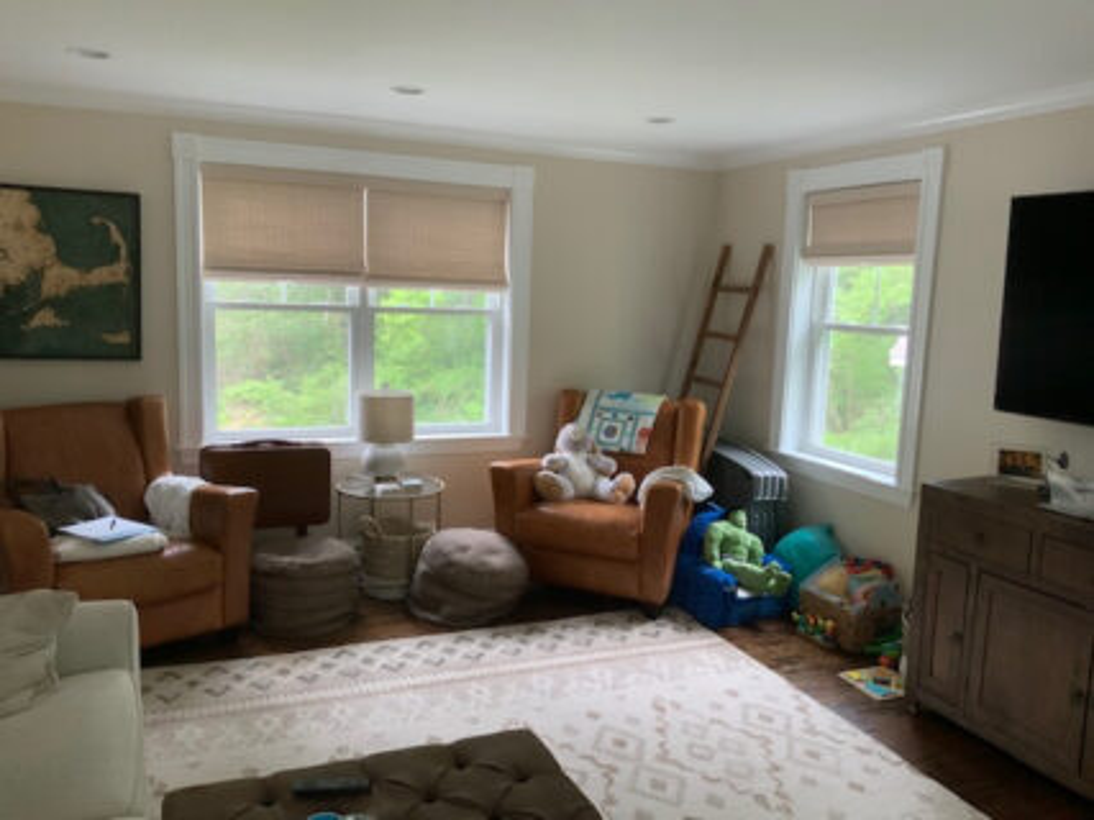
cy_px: 410
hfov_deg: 61.7
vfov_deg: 48.2
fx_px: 916
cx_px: 547
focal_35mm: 29
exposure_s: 1/60
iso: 80
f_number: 1.8
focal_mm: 3
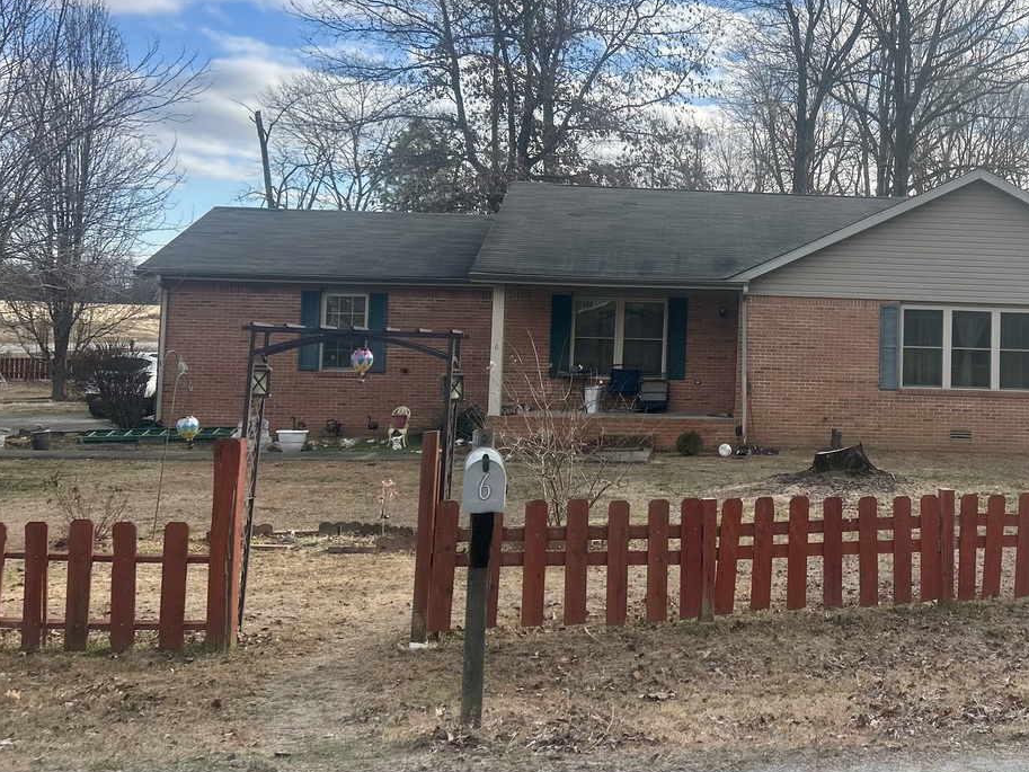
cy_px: 260
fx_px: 1219
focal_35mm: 41
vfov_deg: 34.8
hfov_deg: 43.8
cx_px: 806
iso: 50
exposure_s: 1/2915
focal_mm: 5.7
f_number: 1.5
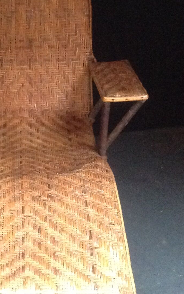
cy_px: 131
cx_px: 27
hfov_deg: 14.7
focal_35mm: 88
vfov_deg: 23.5
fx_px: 706
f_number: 2.4
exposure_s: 1/15
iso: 800
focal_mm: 4.28
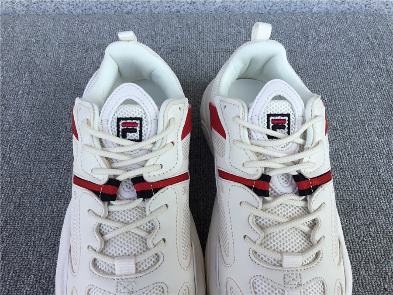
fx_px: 352
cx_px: 196
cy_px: 148
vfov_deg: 45.4
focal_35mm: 31
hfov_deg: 58.4
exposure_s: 1/377
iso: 25
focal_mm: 3.3
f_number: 2.4
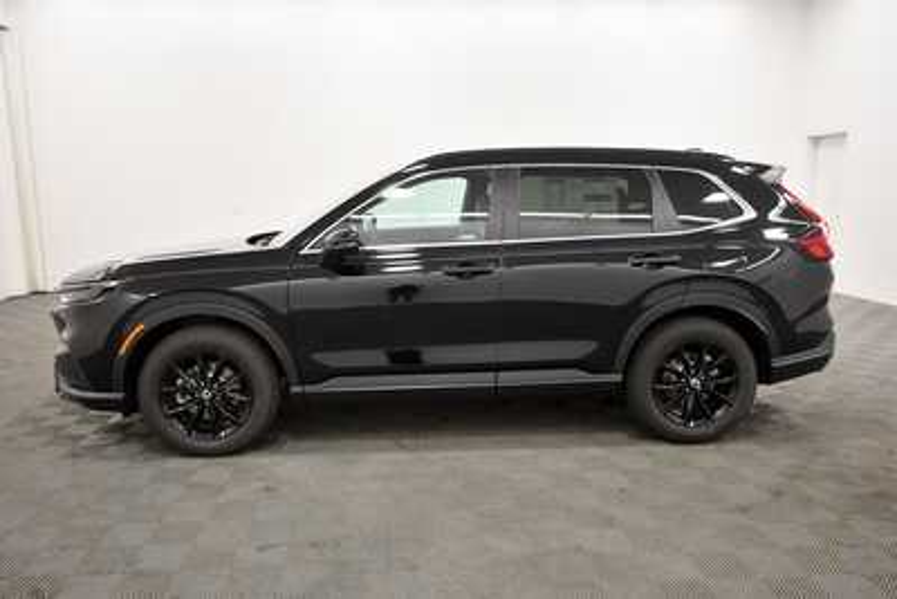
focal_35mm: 27
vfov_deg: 48.0
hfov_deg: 67.4
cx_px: 448
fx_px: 673
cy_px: 300
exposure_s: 1/125
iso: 1100
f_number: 5.6
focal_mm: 18
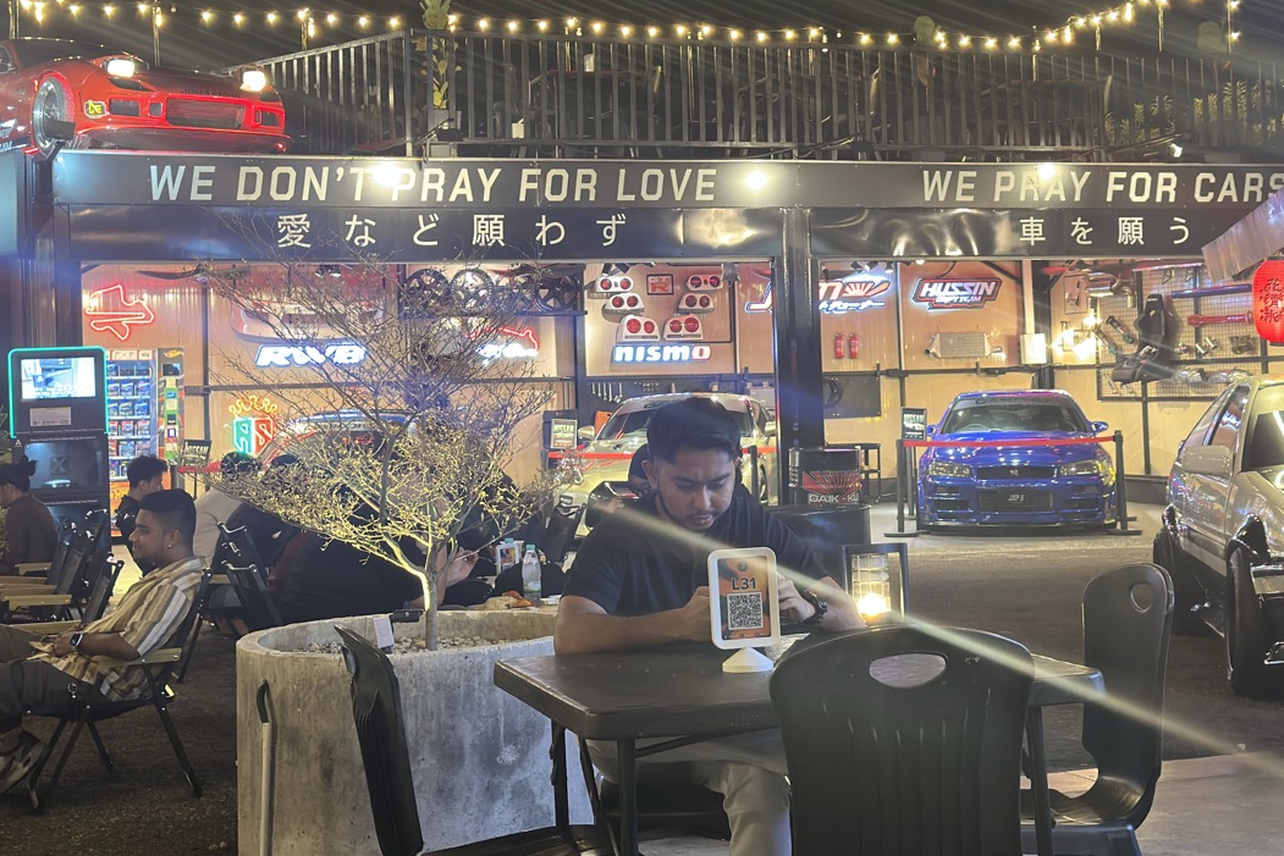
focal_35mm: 57
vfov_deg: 23.7
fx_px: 2033
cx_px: 622
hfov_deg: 35.0
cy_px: 336
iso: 250
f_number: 1.78
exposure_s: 1/50
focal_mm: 6.86
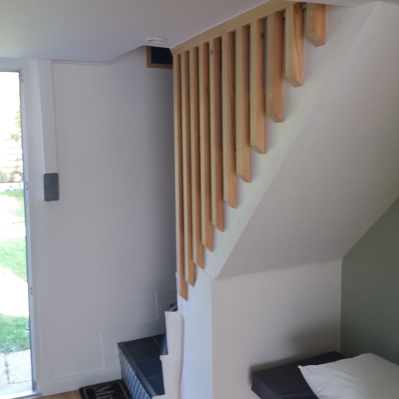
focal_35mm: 39
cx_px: 196
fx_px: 509
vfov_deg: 42.8
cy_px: 176
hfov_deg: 42.8
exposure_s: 1/50
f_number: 1.9
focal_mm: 3.7
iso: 64
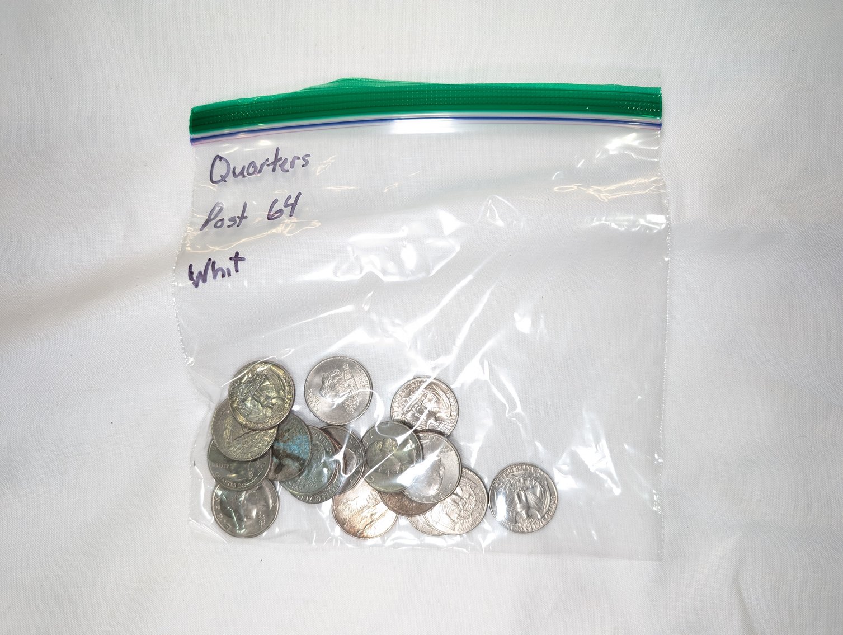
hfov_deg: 71.5
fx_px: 585
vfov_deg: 56.9
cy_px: 318
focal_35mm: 24
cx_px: 422
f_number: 1.68
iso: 77
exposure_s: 1/90
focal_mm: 6.9
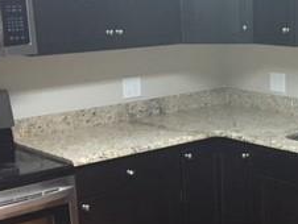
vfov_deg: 18.0
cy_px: 158
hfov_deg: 23.1
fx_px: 707
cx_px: 274
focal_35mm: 82
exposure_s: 1/20
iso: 200
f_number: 2.2
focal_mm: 4.15
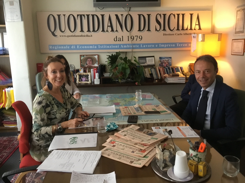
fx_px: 219
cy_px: 92
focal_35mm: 31
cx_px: 122
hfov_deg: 58.4
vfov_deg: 45.4
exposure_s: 1/33
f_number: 2.4
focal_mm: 3.3
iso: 250
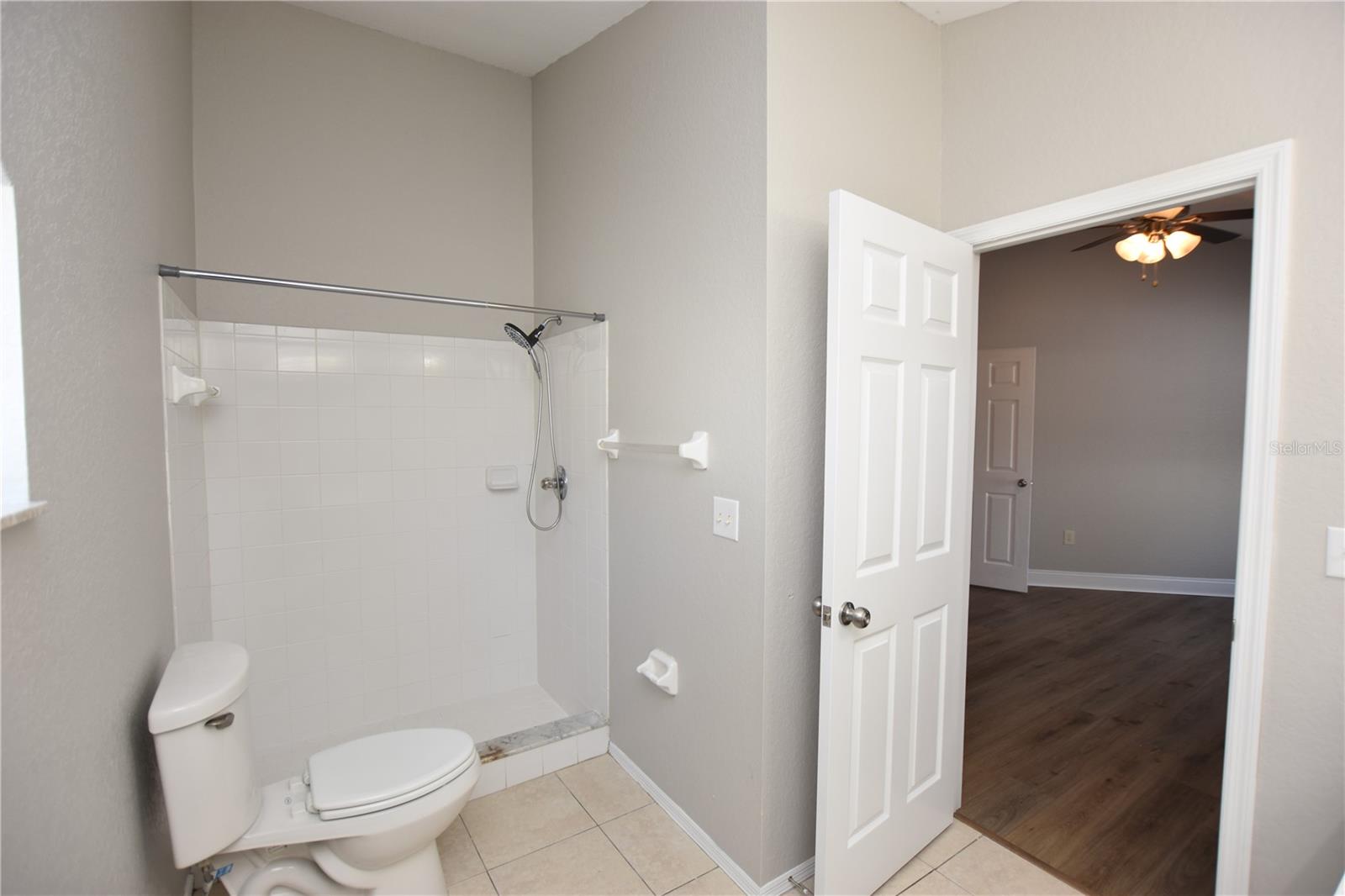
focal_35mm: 15
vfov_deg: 77.3
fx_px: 560
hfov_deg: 100.4
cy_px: 448
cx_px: 672
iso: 220
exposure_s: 1/60
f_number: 4
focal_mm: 10
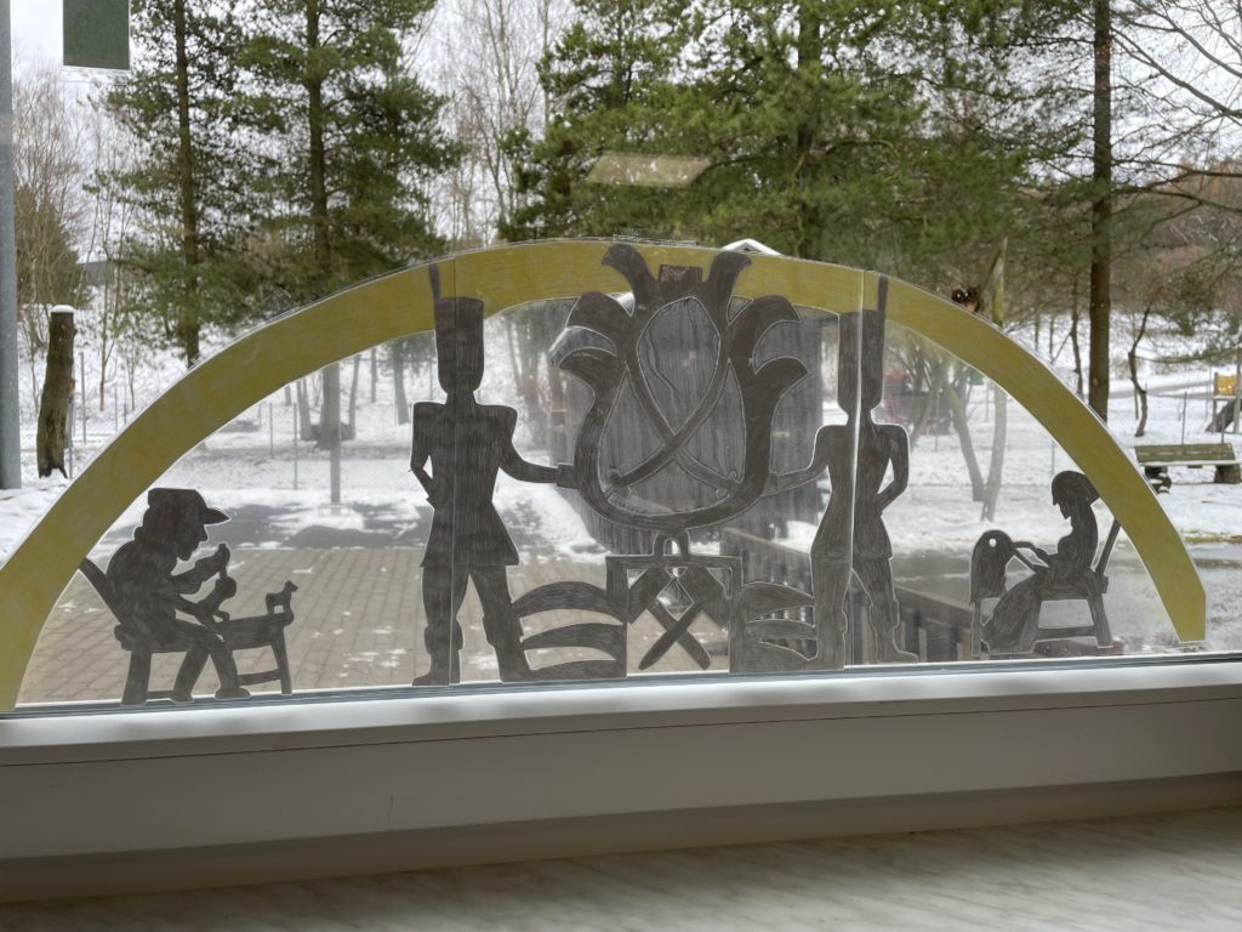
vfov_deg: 53.1
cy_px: 466
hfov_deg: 67.3
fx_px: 933
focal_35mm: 26
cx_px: 621
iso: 32
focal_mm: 4.2
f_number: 1.6
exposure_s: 1/217
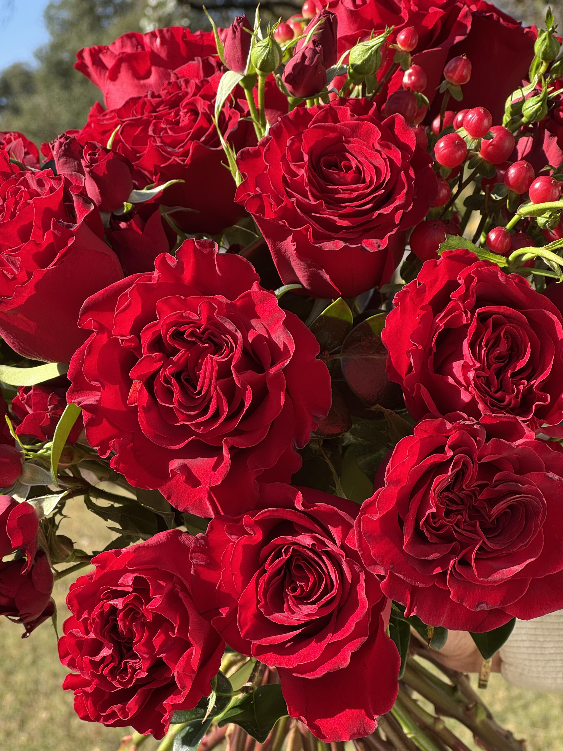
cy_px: 376
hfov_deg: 19.1
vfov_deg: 25.3
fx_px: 1670
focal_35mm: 77
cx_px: 282
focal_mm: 9
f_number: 2.8
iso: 25
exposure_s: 1/120
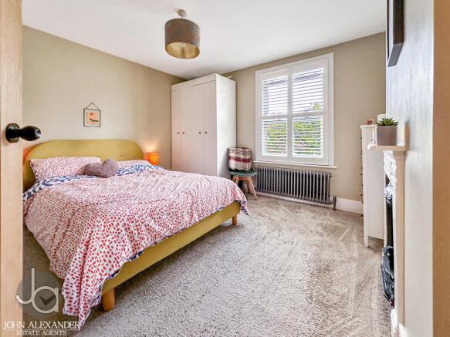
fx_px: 182
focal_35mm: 14
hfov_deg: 102.1
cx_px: 225
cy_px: 168
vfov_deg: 85.7
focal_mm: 2.22
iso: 160
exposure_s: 1/100
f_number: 2.2
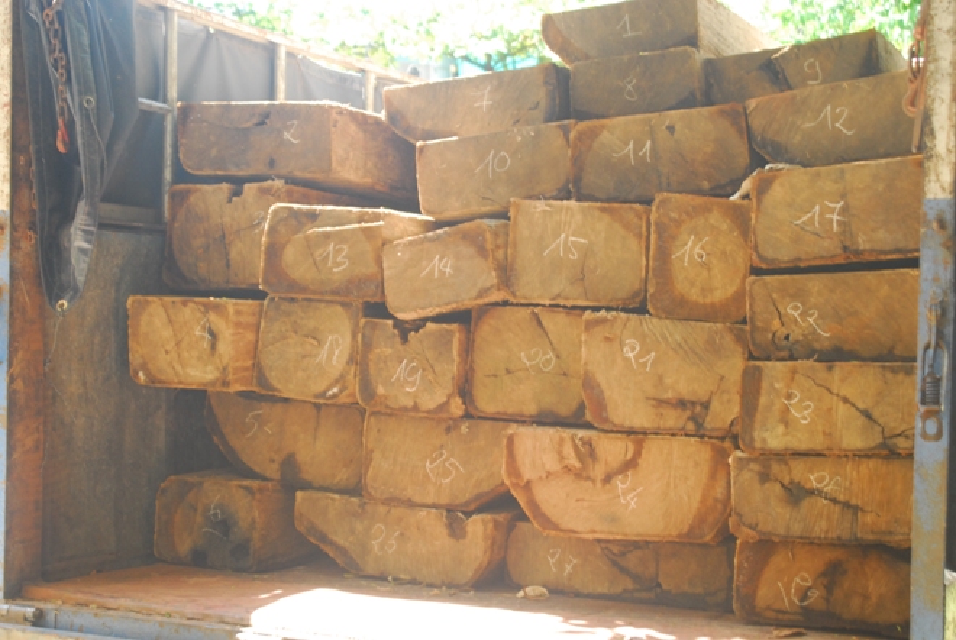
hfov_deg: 20.6
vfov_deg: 13.9
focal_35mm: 99
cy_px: 320
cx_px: 478
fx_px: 2632
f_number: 5
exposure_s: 1/100
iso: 400
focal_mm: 66
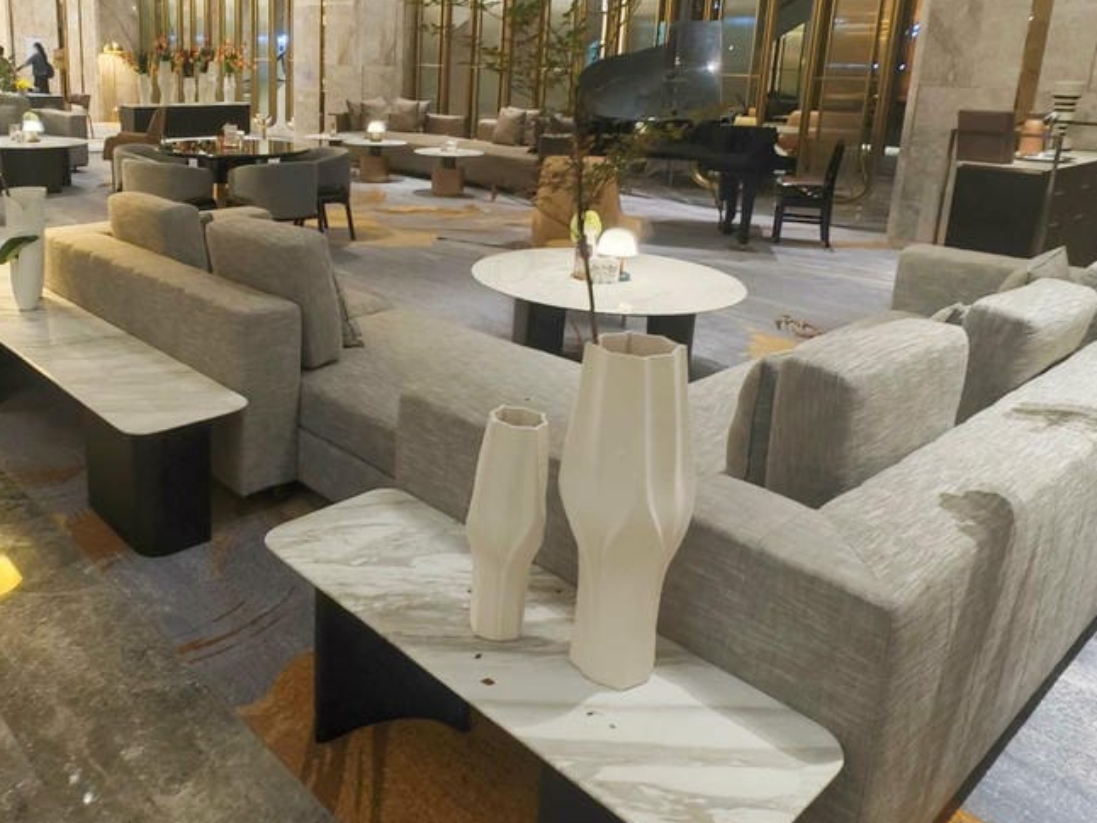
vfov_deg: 52.0
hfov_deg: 65.4
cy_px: 268
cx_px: 362
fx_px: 824
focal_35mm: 26
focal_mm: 2.03
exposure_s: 1/24
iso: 500
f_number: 1.8
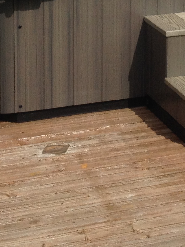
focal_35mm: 150
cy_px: -105
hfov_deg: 9.8
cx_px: 177
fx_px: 1069
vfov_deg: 12.6
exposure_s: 1/1842
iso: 50
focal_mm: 4.28
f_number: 2.4
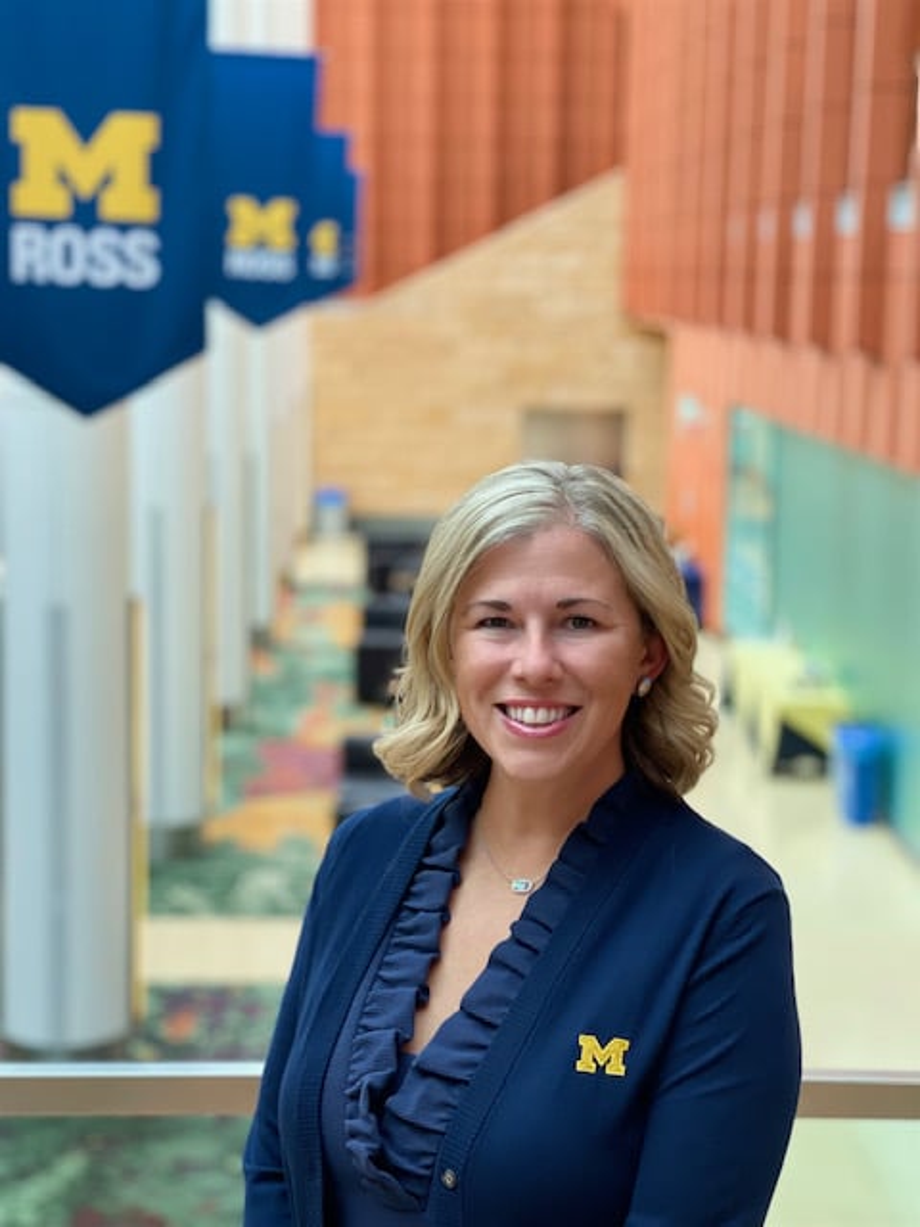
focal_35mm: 64
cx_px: 460
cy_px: 614
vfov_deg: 30.3
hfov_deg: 22.9
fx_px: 2268
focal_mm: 7.5
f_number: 2.2
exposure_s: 1/103
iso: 250
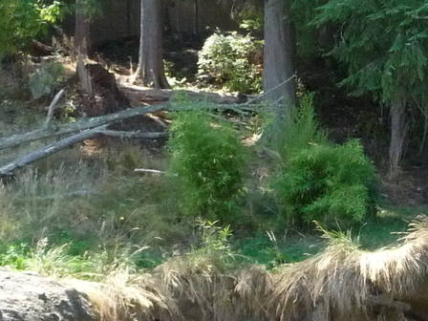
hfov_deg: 18.9
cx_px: 466
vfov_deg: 14.8
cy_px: 222
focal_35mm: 100
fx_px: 1236
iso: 400
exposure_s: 1/500
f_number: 3.3
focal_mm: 4.7
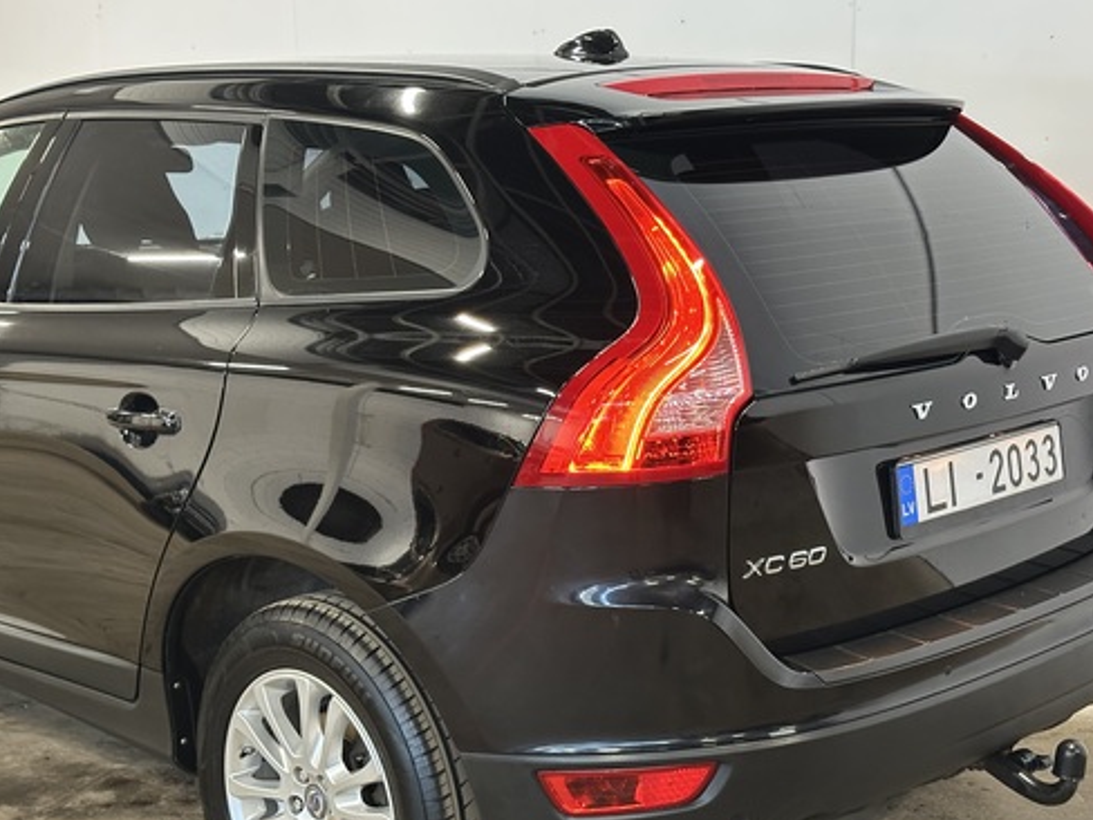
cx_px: 591
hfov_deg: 32.7
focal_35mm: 59
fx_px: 1863
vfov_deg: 24.8
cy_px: 497
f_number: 1.78
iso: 400
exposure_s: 1/33
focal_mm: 6.86
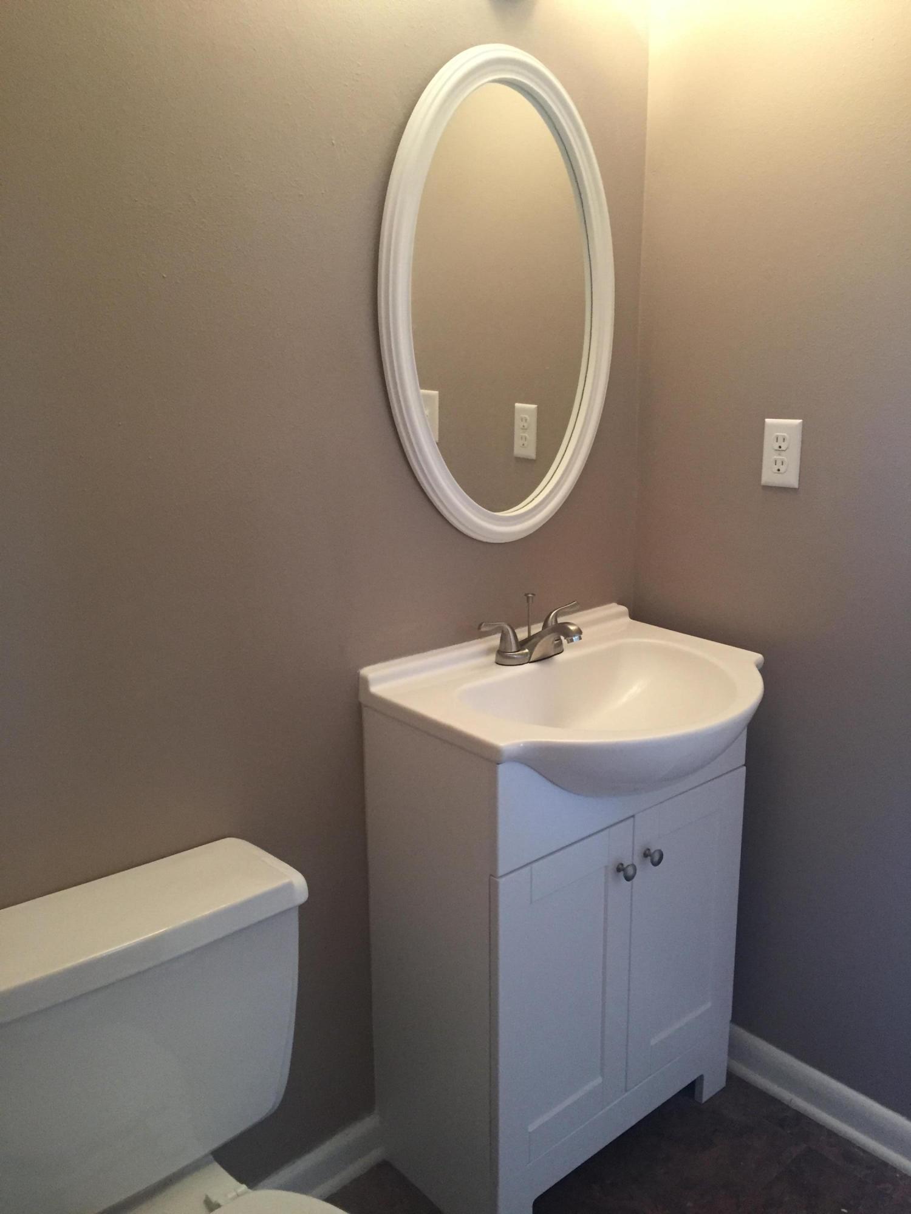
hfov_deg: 48.2
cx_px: 456
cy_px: 607
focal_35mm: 29
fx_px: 1018
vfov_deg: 61.7
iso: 160
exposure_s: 1/30
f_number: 2.2
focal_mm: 4.15
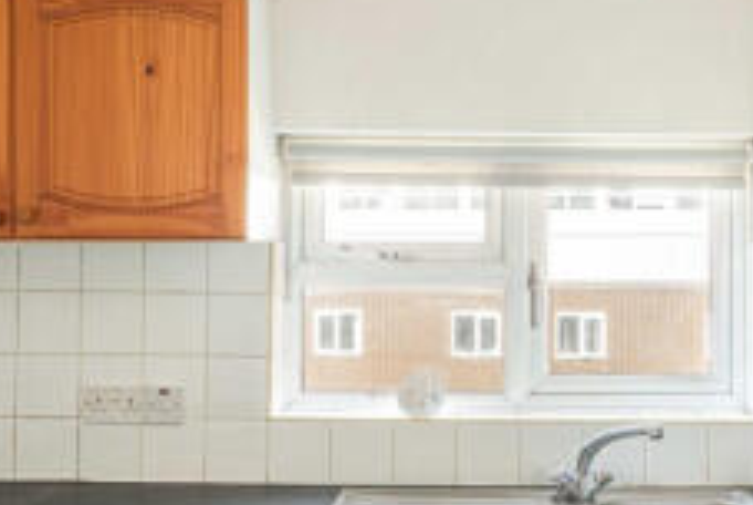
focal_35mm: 49
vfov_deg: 27.0
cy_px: 410
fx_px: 1026
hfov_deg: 39.8
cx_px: 503
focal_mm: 17
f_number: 8
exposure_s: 1/4
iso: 250
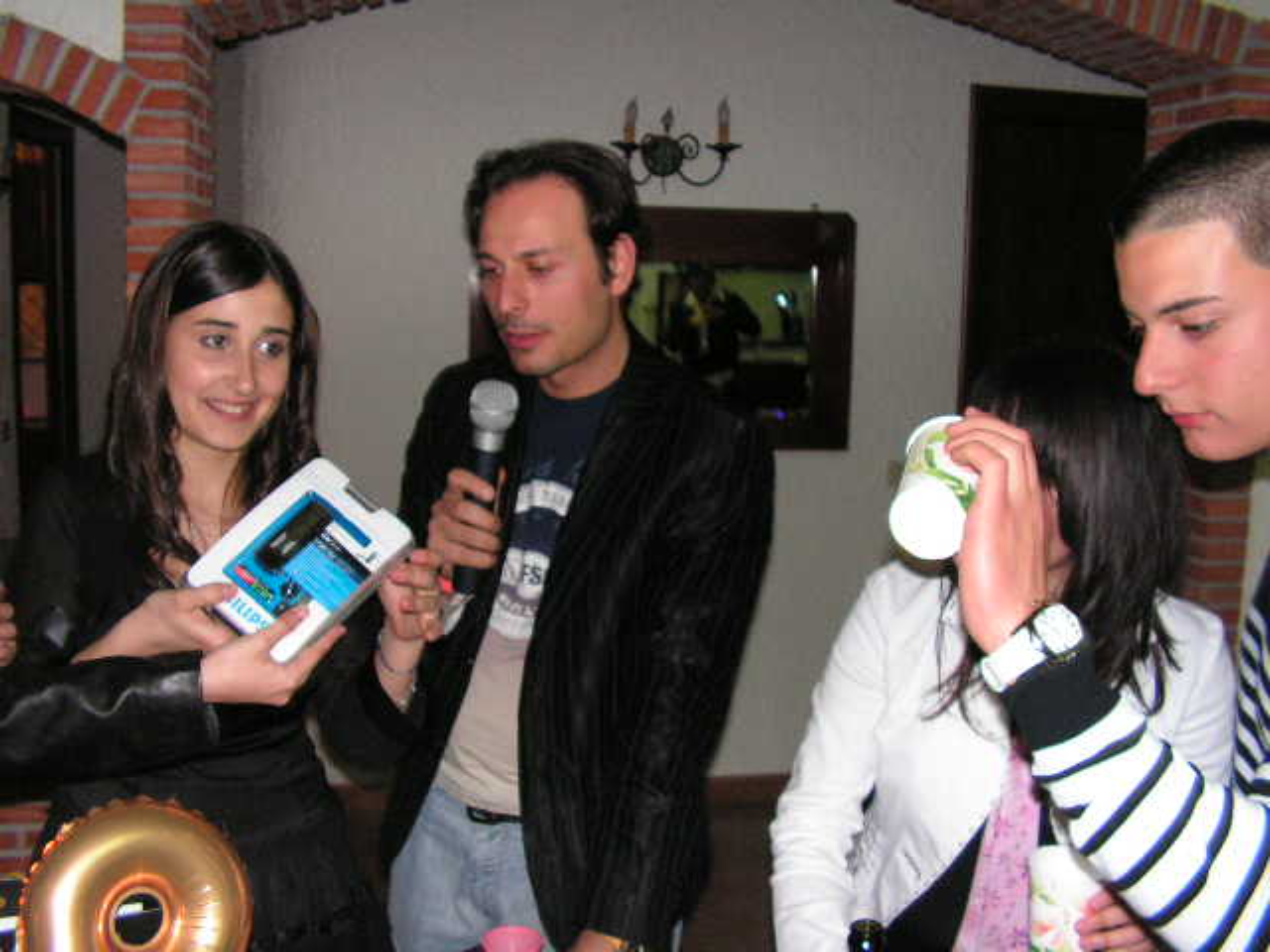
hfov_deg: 51.4
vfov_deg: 39.7
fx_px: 1321
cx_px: 635
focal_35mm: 36
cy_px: 476
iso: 200
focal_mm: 6
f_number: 3.2
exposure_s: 1/40
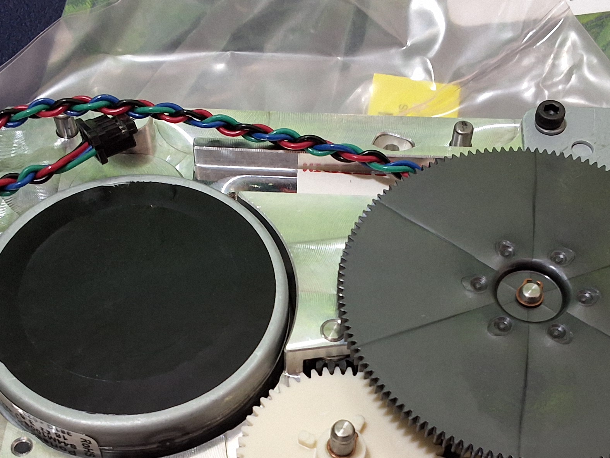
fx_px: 1022
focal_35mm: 58
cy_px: 338
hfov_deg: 33.2
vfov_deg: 25.0
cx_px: 316
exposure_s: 1/40
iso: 160
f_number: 1.9
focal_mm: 2.91
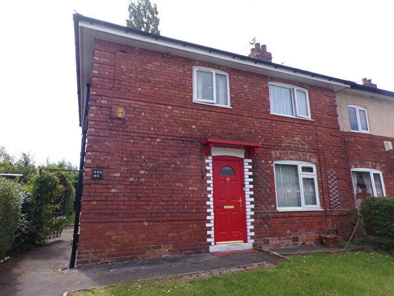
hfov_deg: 71.6
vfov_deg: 56.8
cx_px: 197
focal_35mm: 24
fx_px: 273
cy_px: 148
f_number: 5.8
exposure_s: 1/200
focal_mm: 4.3
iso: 80
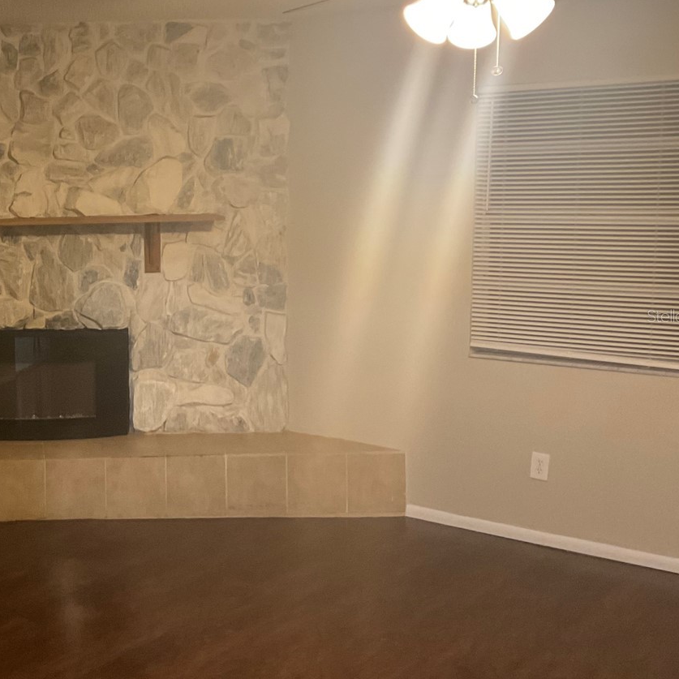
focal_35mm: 49
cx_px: 75
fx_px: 1087
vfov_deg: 34.7
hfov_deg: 33.0
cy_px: 316
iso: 200
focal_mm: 3
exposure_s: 1/40
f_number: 1.8
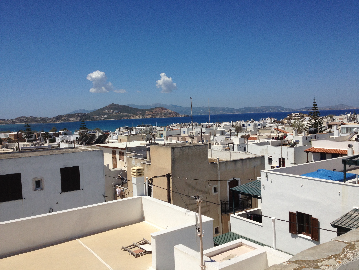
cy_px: 135
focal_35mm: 35
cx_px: 180
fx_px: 363
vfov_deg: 40.7
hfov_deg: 52.6
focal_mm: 4.28
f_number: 2.4
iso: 50
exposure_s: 1/4608
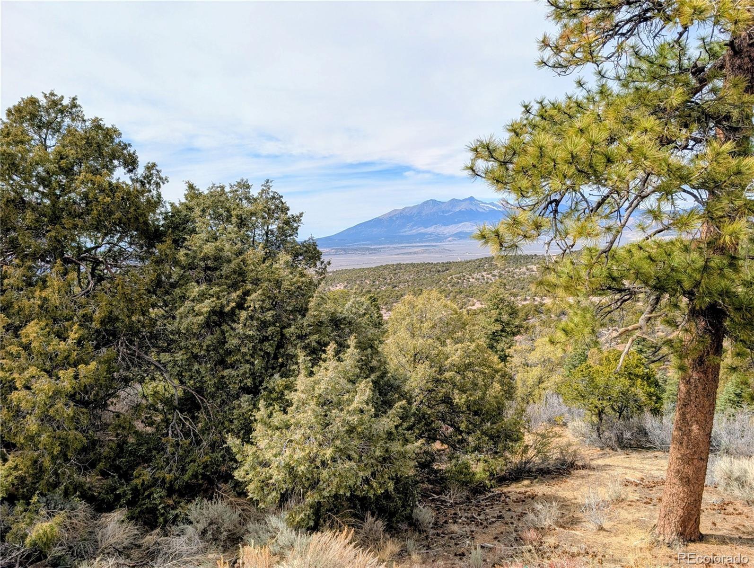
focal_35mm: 24
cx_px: 377
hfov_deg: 71.5
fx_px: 523
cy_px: 284
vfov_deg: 56.9
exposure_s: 1/923
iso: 22
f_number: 1.68
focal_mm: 6.9
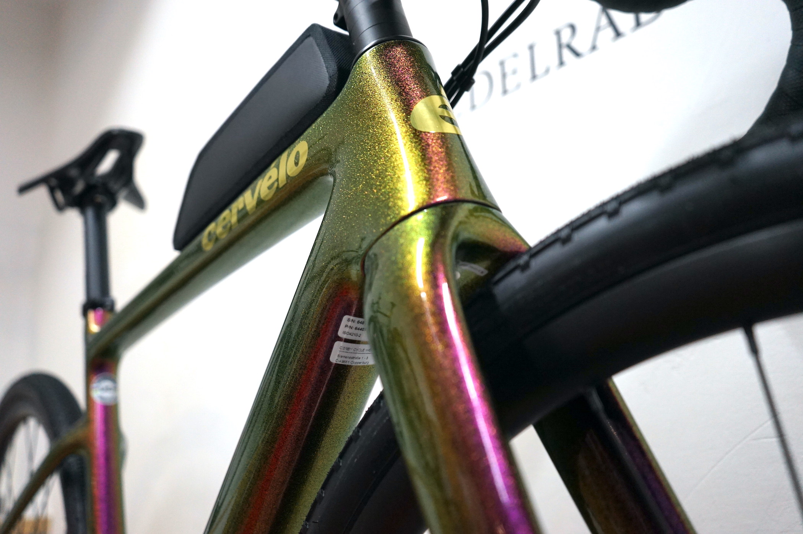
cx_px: 402
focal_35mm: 31
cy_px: 267
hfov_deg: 60.3
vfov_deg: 42.2
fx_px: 691
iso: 1600
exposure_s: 1/160
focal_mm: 31
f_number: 4
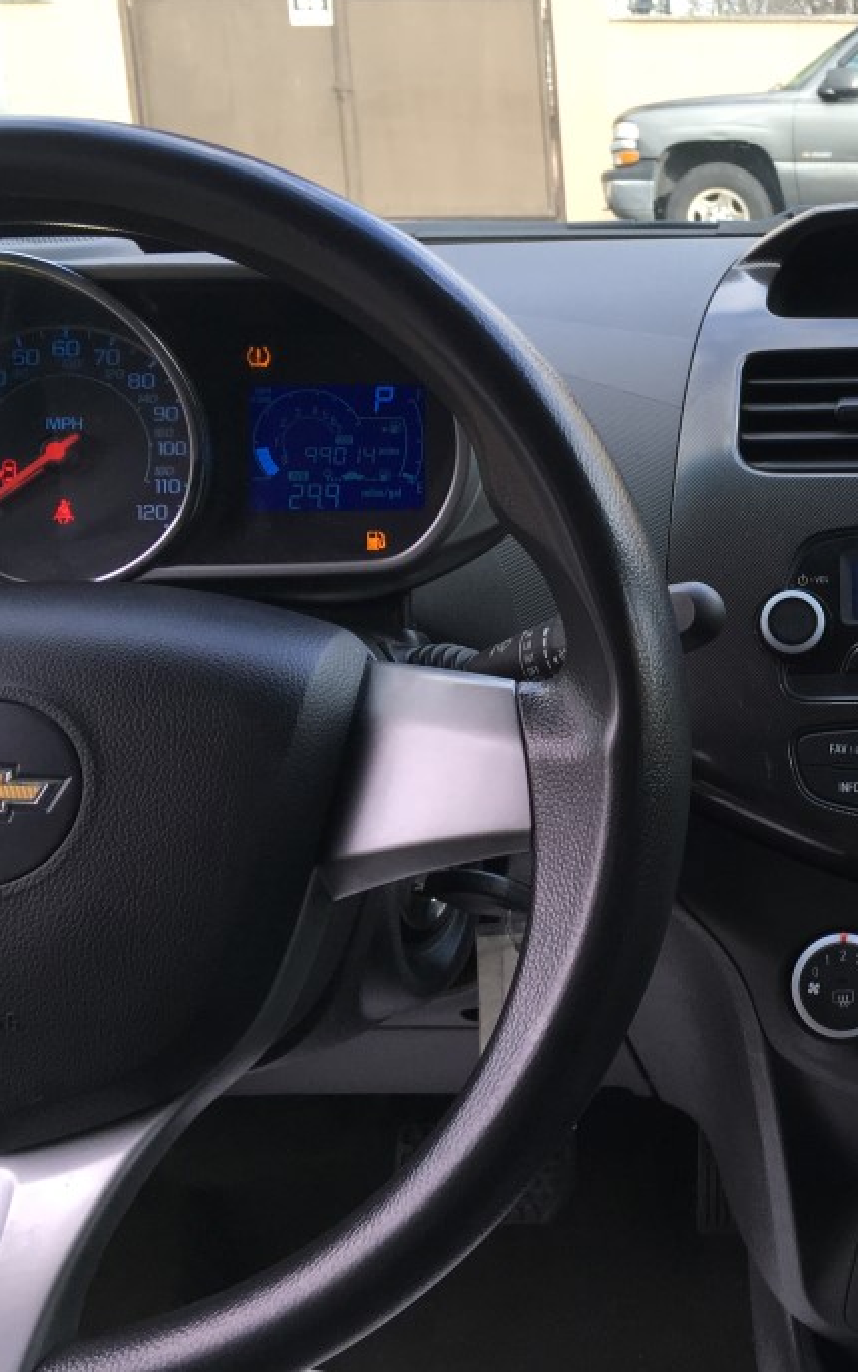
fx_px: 1720
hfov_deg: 26.0
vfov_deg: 43.4
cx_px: 928
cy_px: 604
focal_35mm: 46
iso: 32
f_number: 2.2
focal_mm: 4.15
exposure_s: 1/120
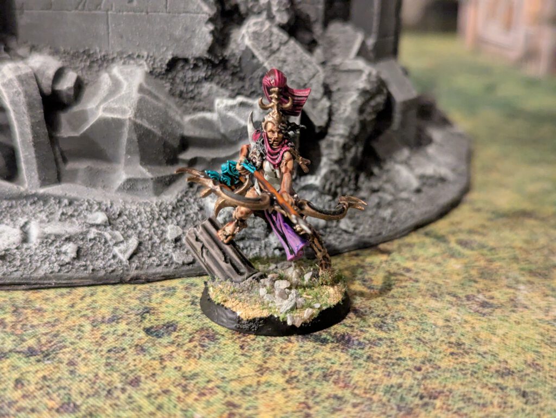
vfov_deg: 30.3
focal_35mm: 48
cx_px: 278
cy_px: 209
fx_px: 772
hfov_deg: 39.6
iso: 1225
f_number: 1.85
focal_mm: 6.81
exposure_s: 1/16.7
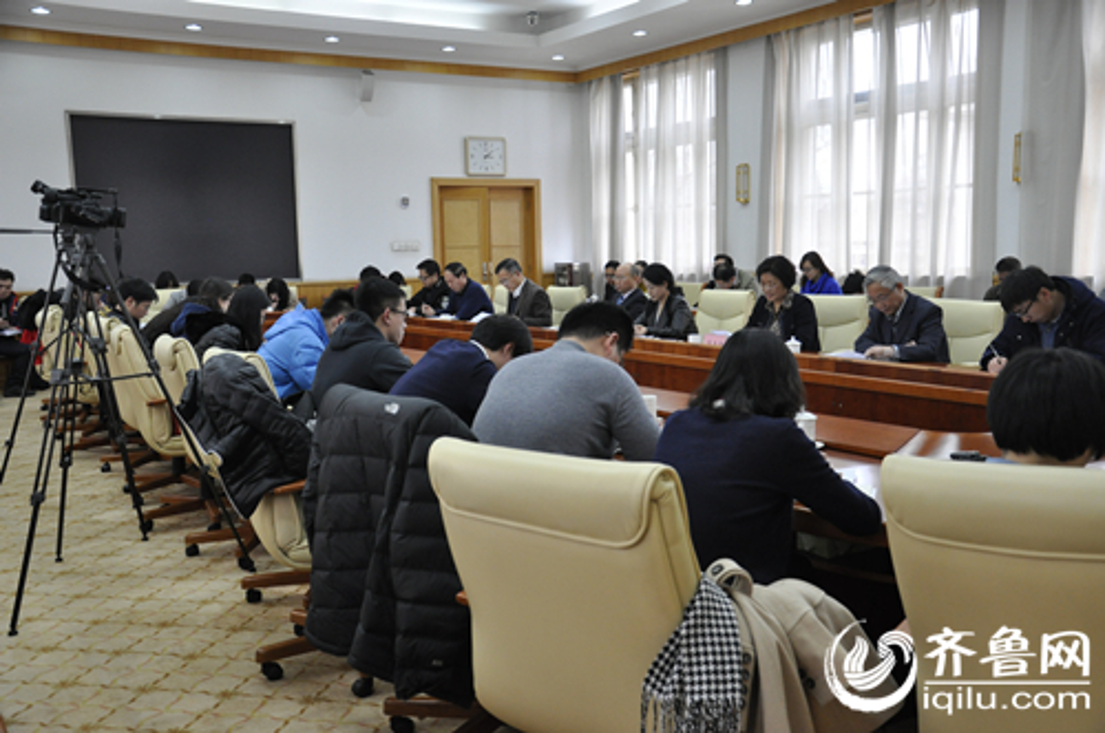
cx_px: 552
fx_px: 1150
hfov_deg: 51.3
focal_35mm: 38
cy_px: 366
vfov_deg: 35.4
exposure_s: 1/100
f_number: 5
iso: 1000
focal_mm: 25
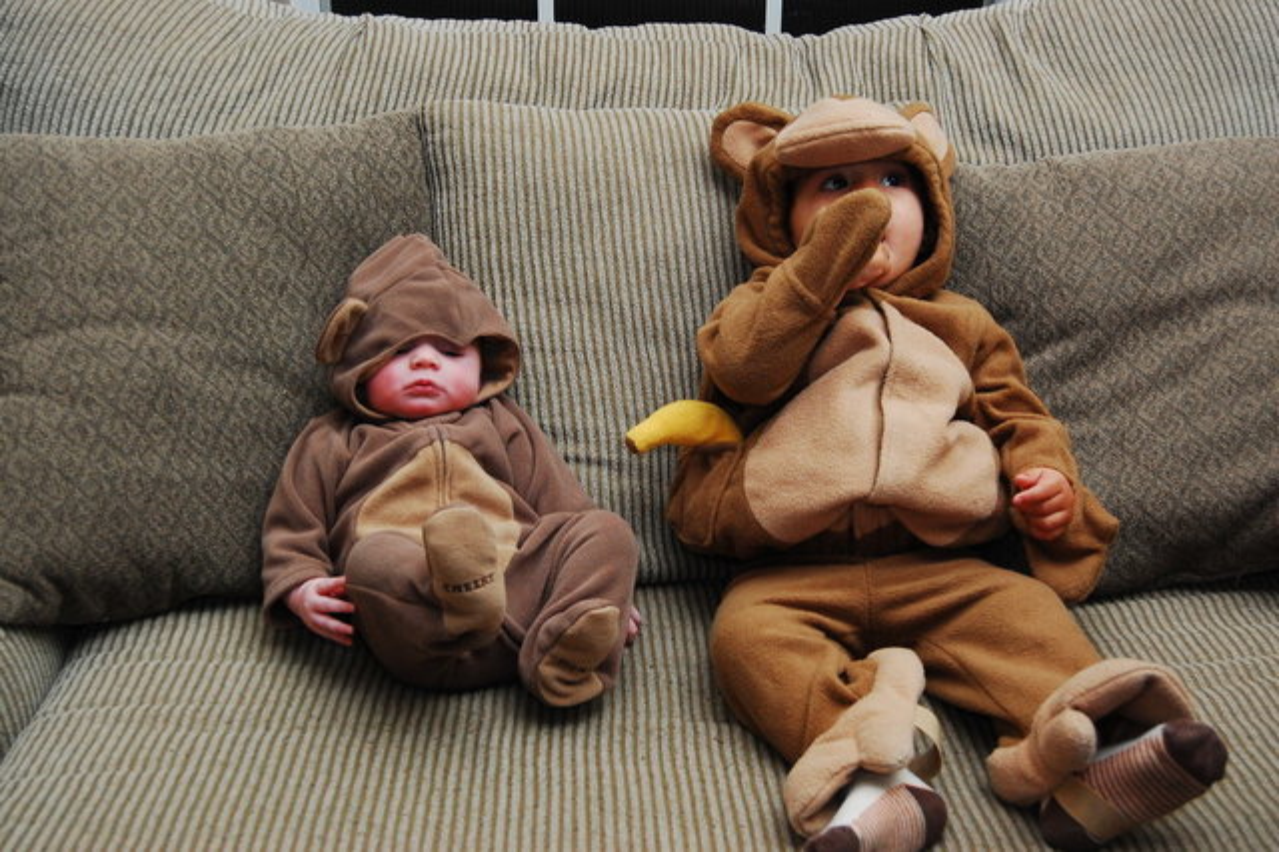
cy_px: 426
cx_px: 640
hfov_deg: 43.6
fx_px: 1598
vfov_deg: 29.8
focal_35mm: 45
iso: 800
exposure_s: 1/60
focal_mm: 30
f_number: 5.6
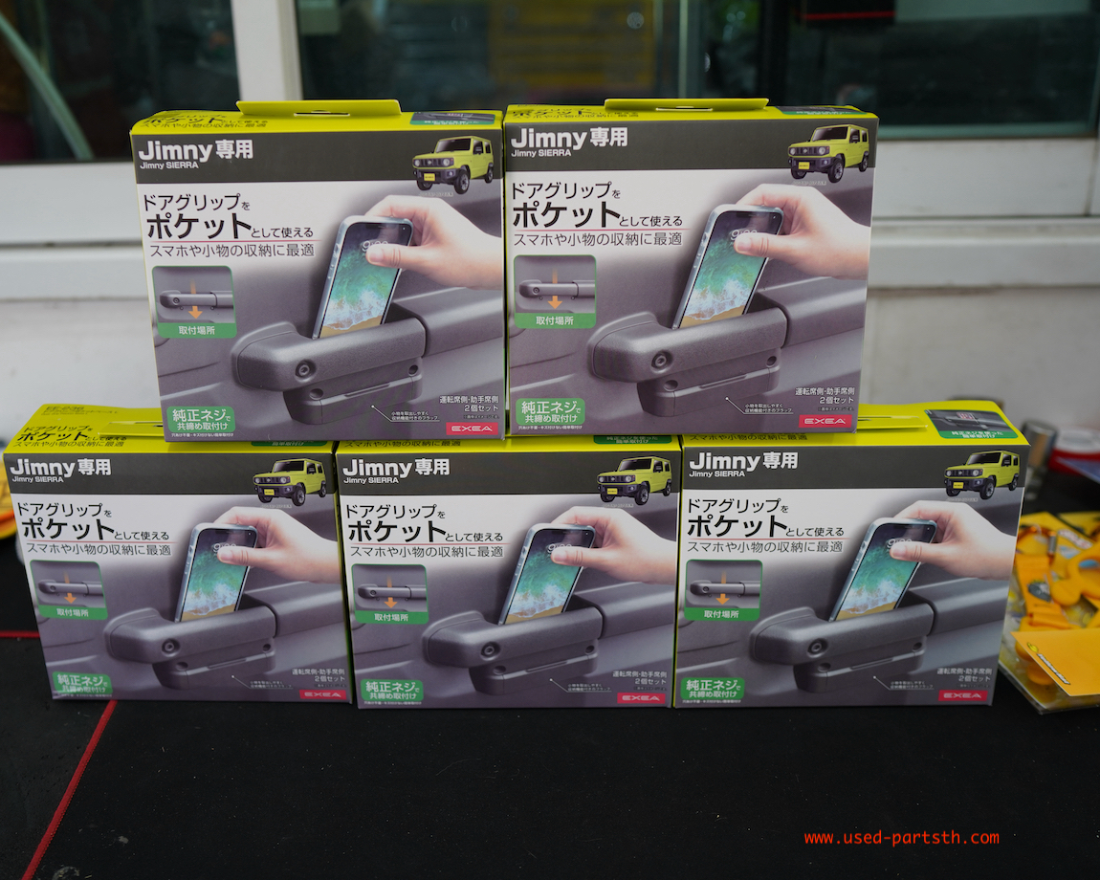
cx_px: 499
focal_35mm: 40
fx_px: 1302
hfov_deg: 45.7
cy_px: 435
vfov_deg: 37.3
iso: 320
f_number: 3.2
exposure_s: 1/40
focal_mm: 35
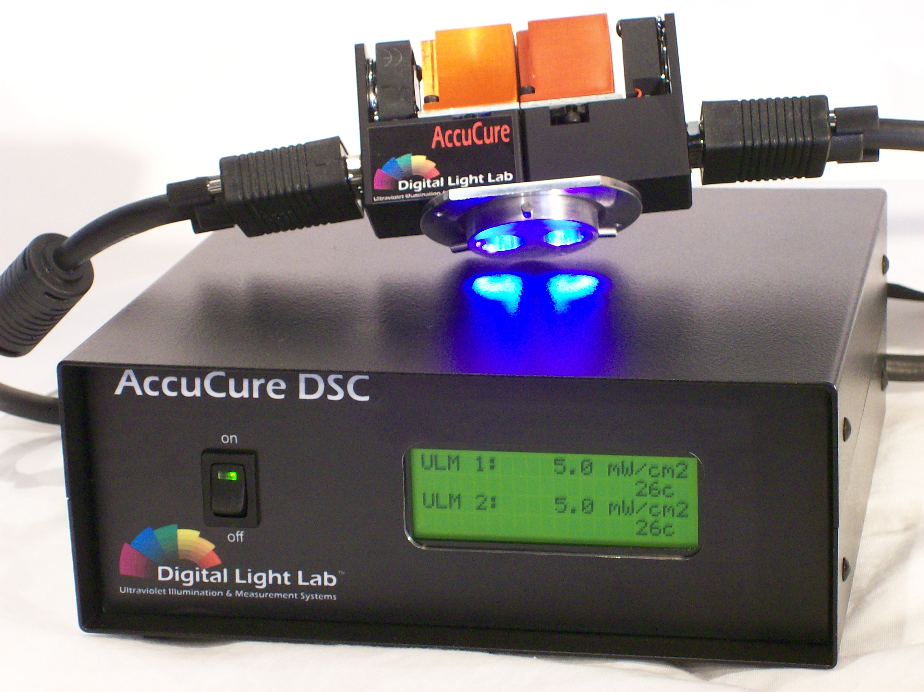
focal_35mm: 108
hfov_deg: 18.2
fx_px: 2881
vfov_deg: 13.7
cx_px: 462
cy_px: 346
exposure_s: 1/8
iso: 160
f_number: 4.8
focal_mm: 18
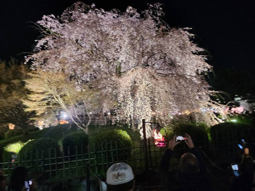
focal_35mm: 23
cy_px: 96
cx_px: 128
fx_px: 169
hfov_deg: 73.9
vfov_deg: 58.9
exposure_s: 1/24
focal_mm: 6.4
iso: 640
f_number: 1.8
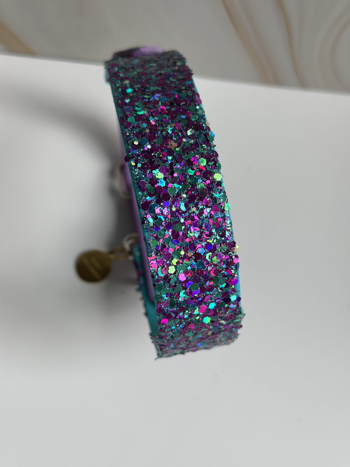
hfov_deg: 30.3
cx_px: 175
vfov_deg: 39.7
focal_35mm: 48
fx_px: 647
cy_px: 234
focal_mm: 6.86
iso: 80
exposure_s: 1/245
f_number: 1.78
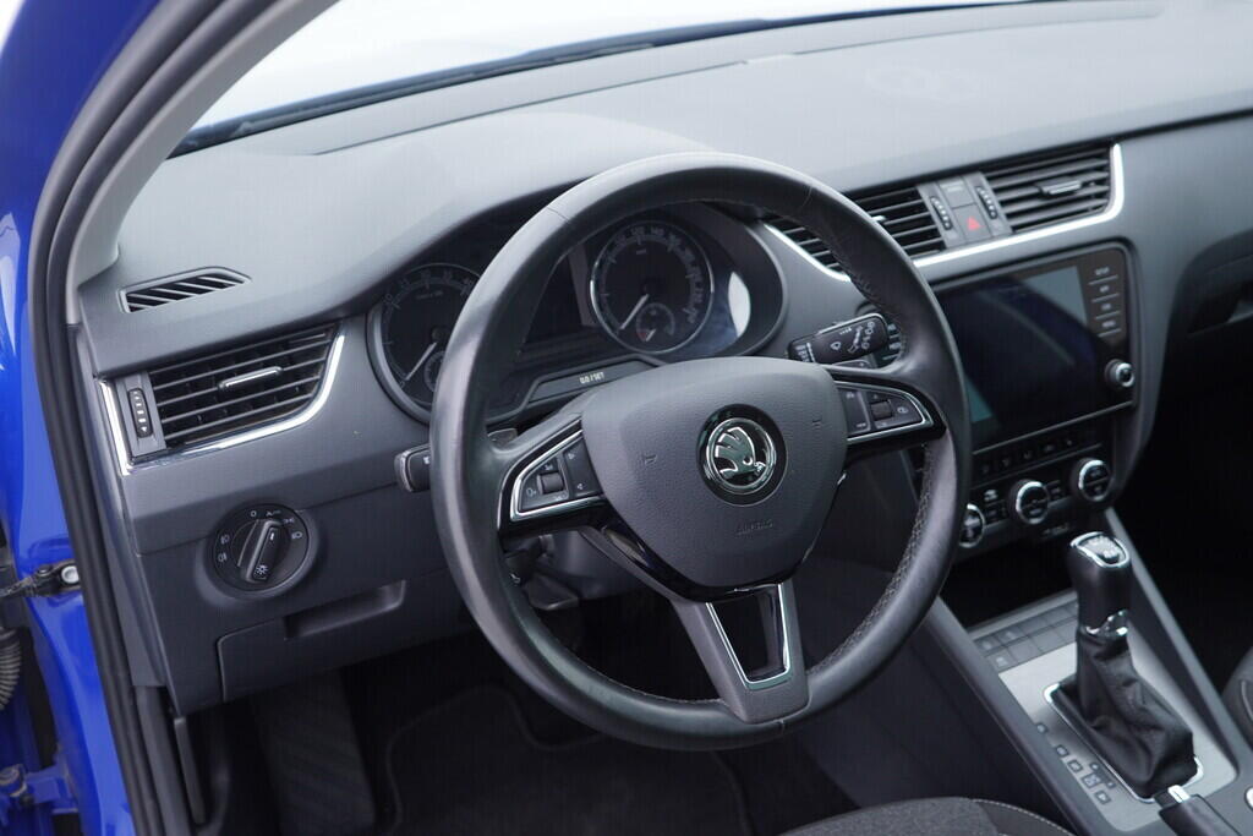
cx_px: 626
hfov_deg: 53.1
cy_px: 418
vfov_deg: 36.9
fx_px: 1253
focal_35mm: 36
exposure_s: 1/40
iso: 200
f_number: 2.8
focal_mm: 24
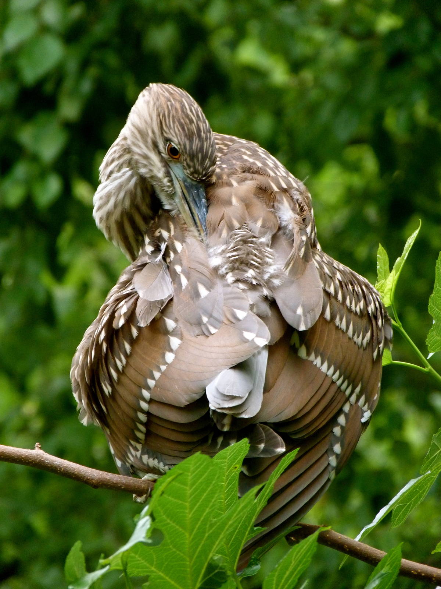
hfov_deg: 3.2
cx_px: 220
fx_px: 7814
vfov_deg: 4.3
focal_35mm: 460
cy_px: 294
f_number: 4.4
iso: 400
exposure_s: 1/200
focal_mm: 82.7
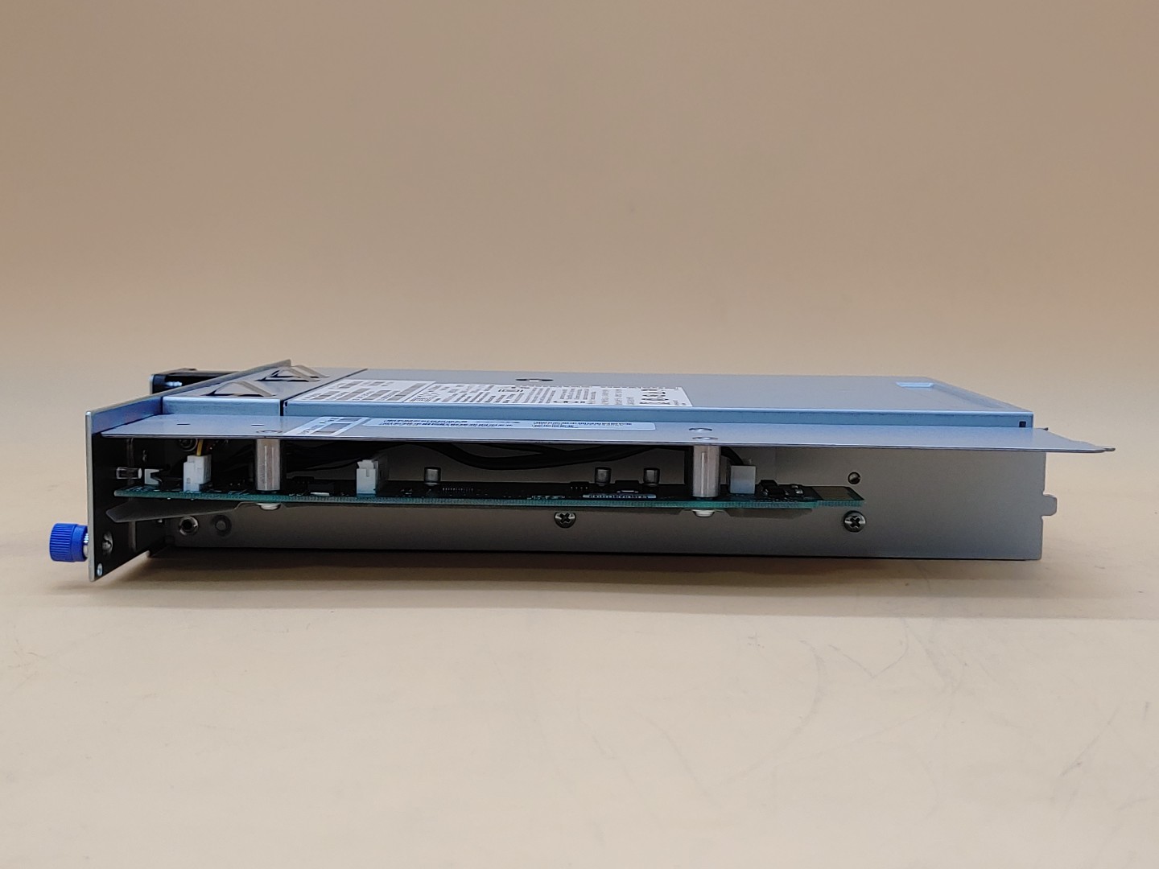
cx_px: 580
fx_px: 1473
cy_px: 434
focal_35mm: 44
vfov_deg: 32.9
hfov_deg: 42.9
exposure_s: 1/130
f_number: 1.8
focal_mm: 4.36
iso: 50
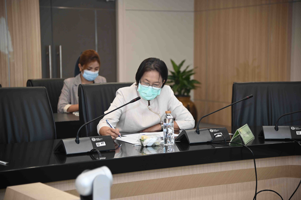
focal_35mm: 85
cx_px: 150
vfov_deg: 16.1
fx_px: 710
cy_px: 100
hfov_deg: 23.9
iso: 320
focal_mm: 85
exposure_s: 1/60
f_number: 4
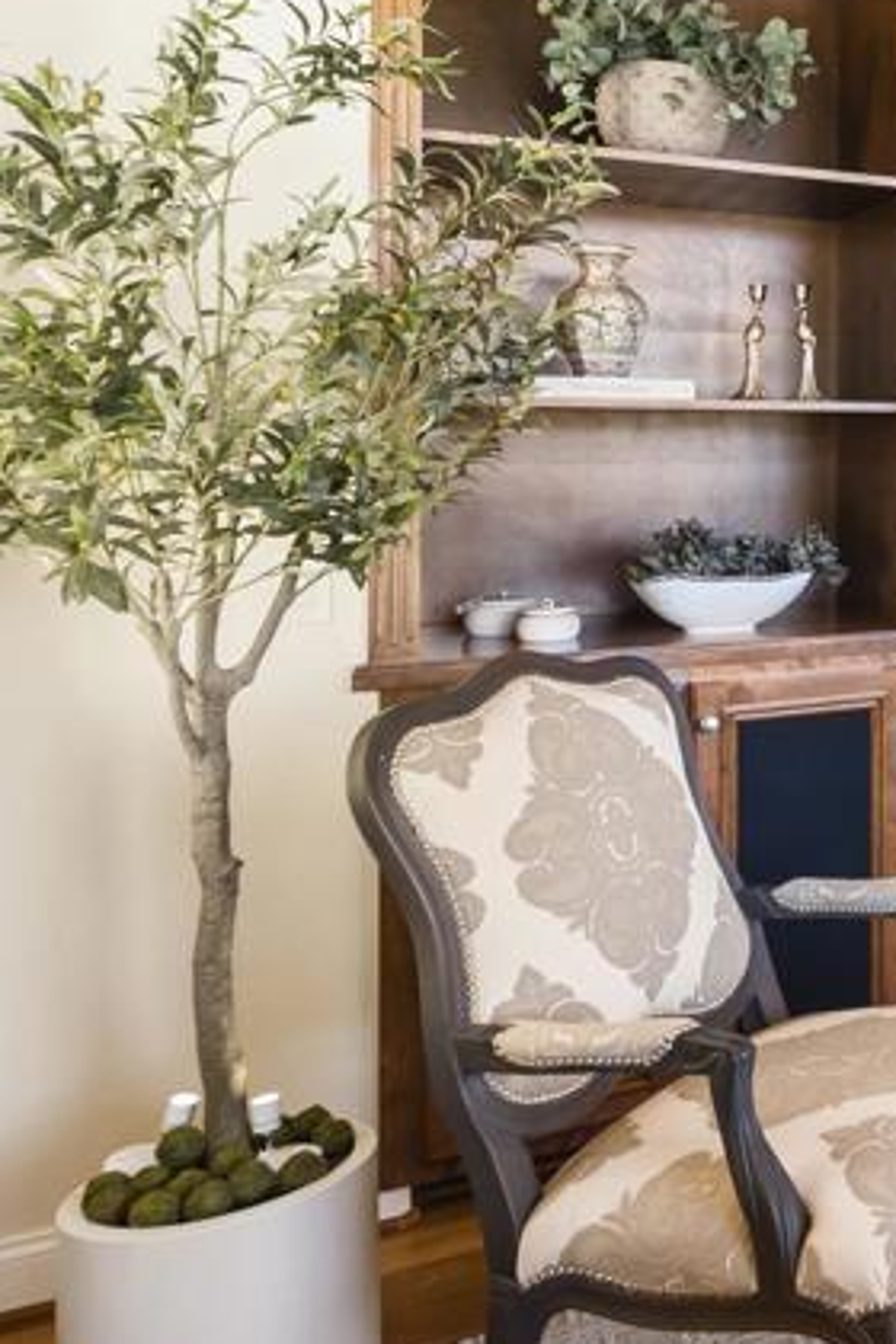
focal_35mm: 39
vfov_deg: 48.6
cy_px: 432
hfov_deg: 24.3
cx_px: 1430
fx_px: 1456
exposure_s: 1/5
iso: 500
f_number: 8
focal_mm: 16
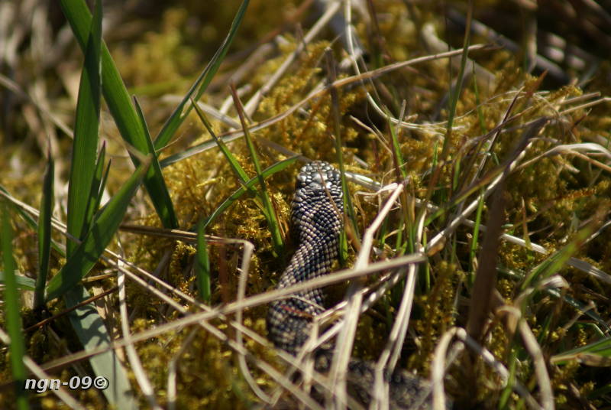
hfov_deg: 4.6
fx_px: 7649
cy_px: 205
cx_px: 306
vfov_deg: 3.1
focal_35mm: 450
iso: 125
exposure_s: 1/500
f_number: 5.6
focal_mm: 300
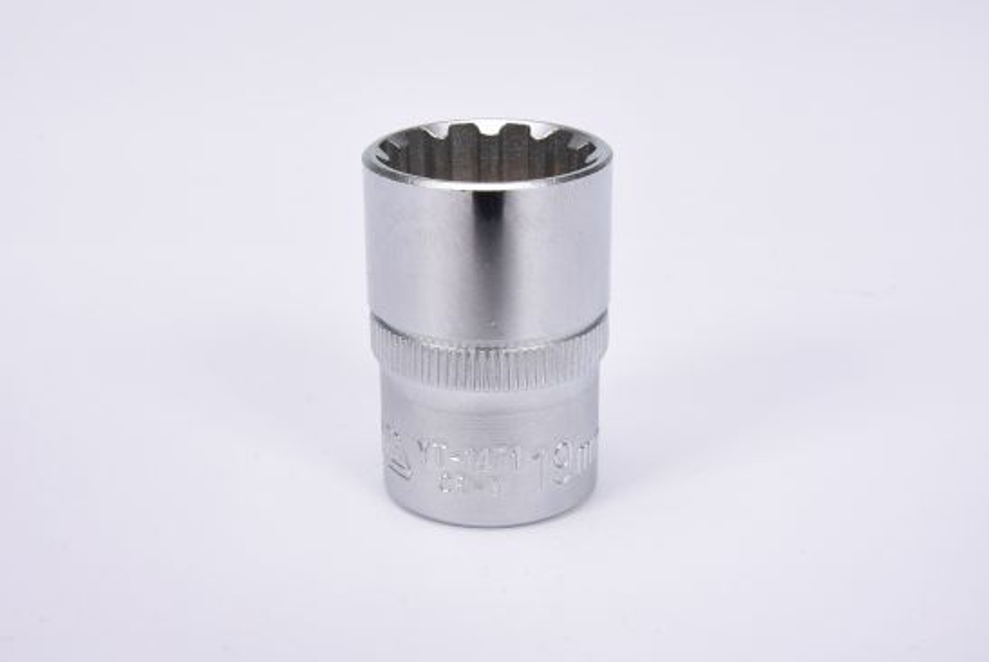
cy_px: 331
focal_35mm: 75
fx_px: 2063
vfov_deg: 18.2
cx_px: 494
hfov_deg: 27.0
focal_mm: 50
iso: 250
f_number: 18
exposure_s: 1/125
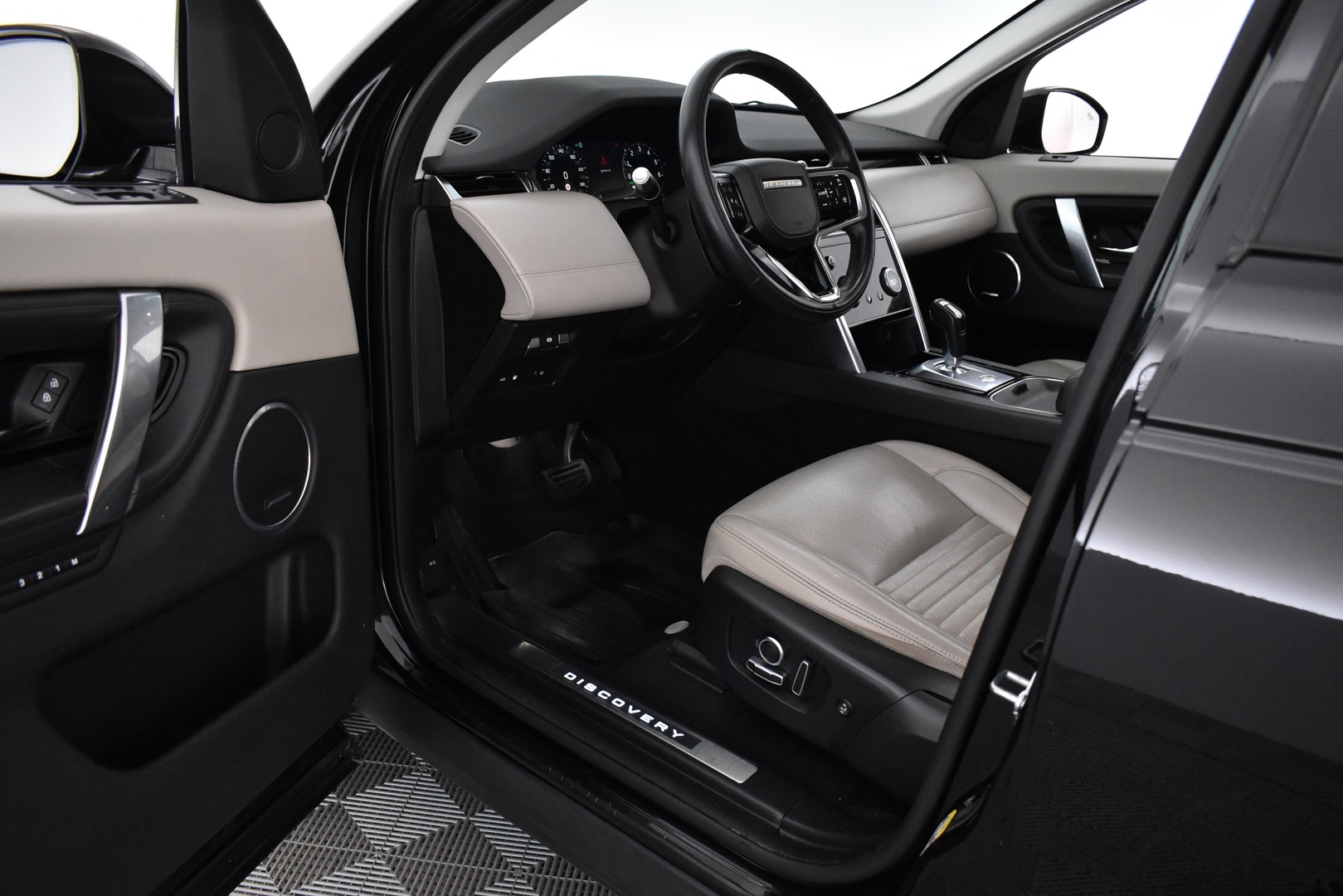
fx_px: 1007
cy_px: 448
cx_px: 672
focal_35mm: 27
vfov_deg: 47.9
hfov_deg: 67.4
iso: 3200
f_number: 4.5
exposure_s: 1/80
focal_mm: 18
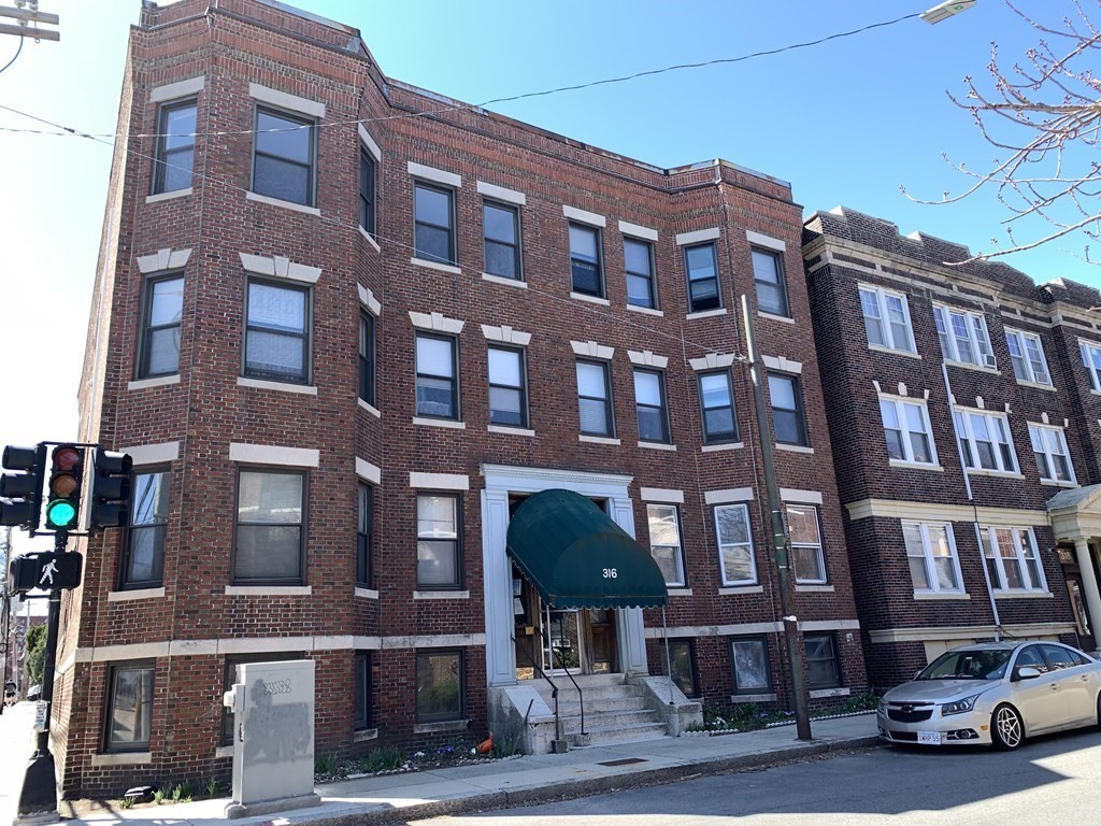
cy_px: 413
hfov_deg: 67.3
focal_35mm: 26
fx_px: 827
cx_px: 550
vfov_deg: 53.1
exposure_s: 1/502
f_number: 1.8
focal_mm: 4.25
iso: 25
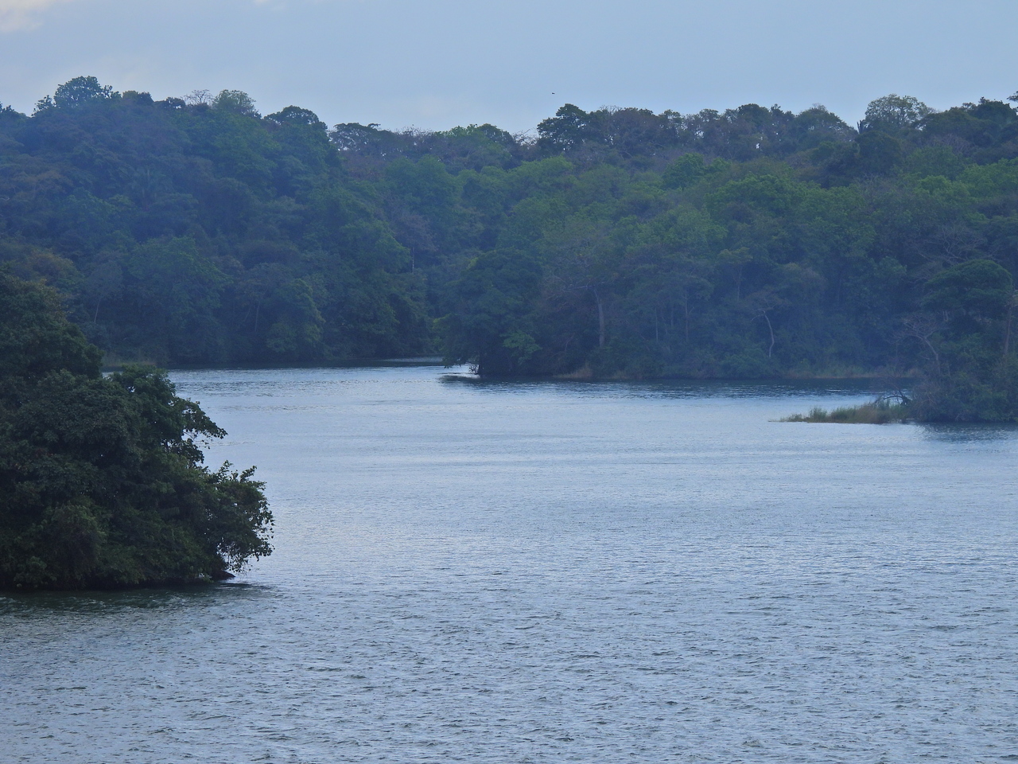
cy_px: 382
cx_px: 509
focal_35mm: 200
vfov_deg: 7.4
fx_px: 5882
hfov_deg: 9.9
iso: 100
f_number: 4.5
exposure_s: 1/1600
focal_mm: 35.7
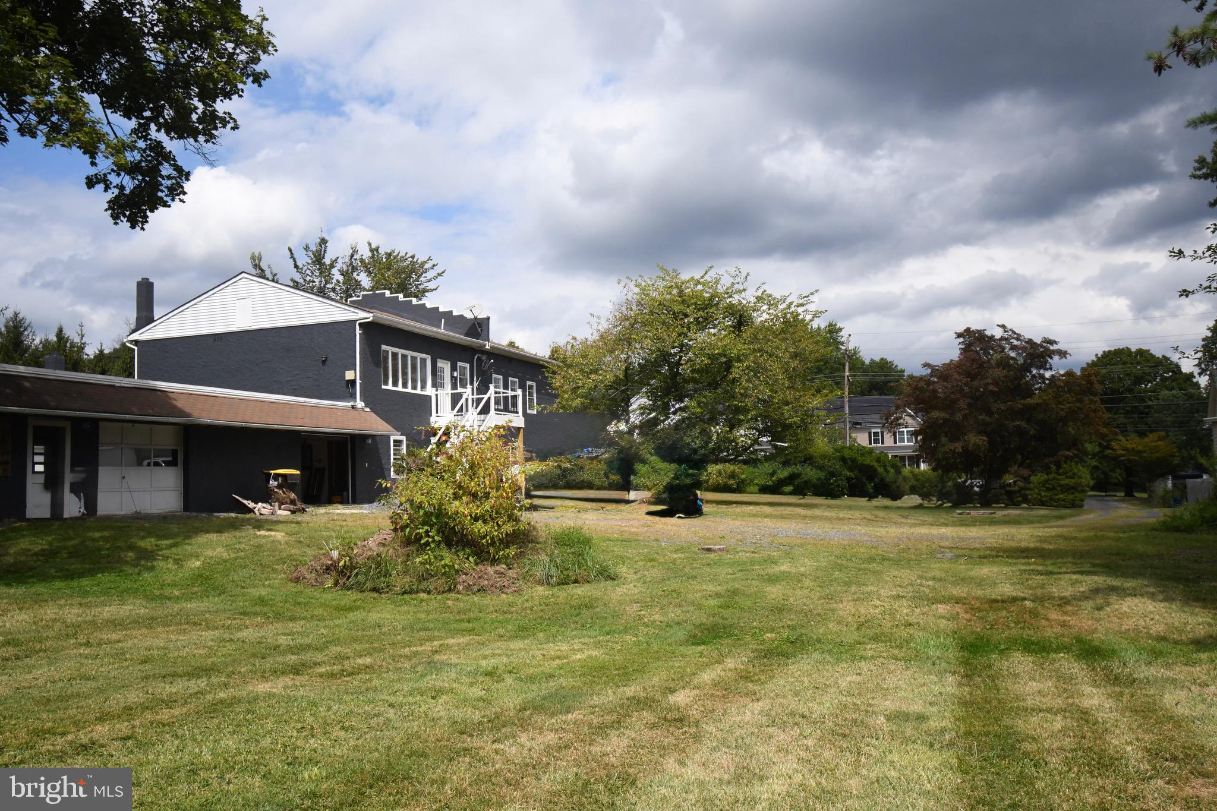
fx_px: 1014
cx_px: 608
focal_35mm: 30
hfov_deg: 61.9
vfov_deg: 43.6
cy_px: 406
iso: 800
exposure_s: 1/5000
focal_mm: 20
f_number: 5.6
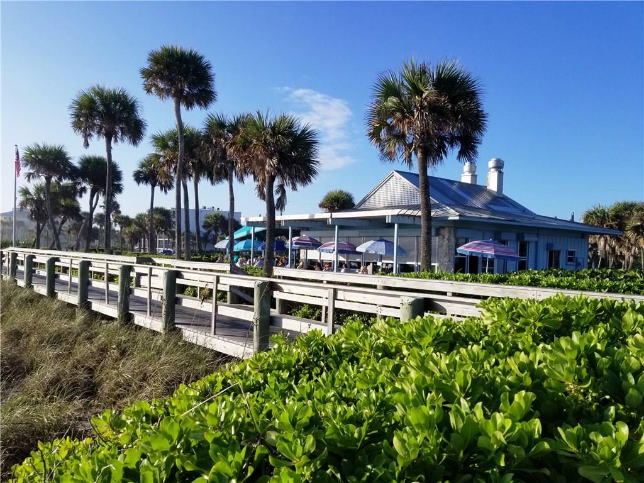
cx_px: 322
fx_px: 484
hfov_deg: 67.3
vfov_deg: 53.1
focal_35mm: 26
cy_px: 242
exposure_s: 1/2688
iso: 50
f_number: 1.7
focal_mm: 4.25
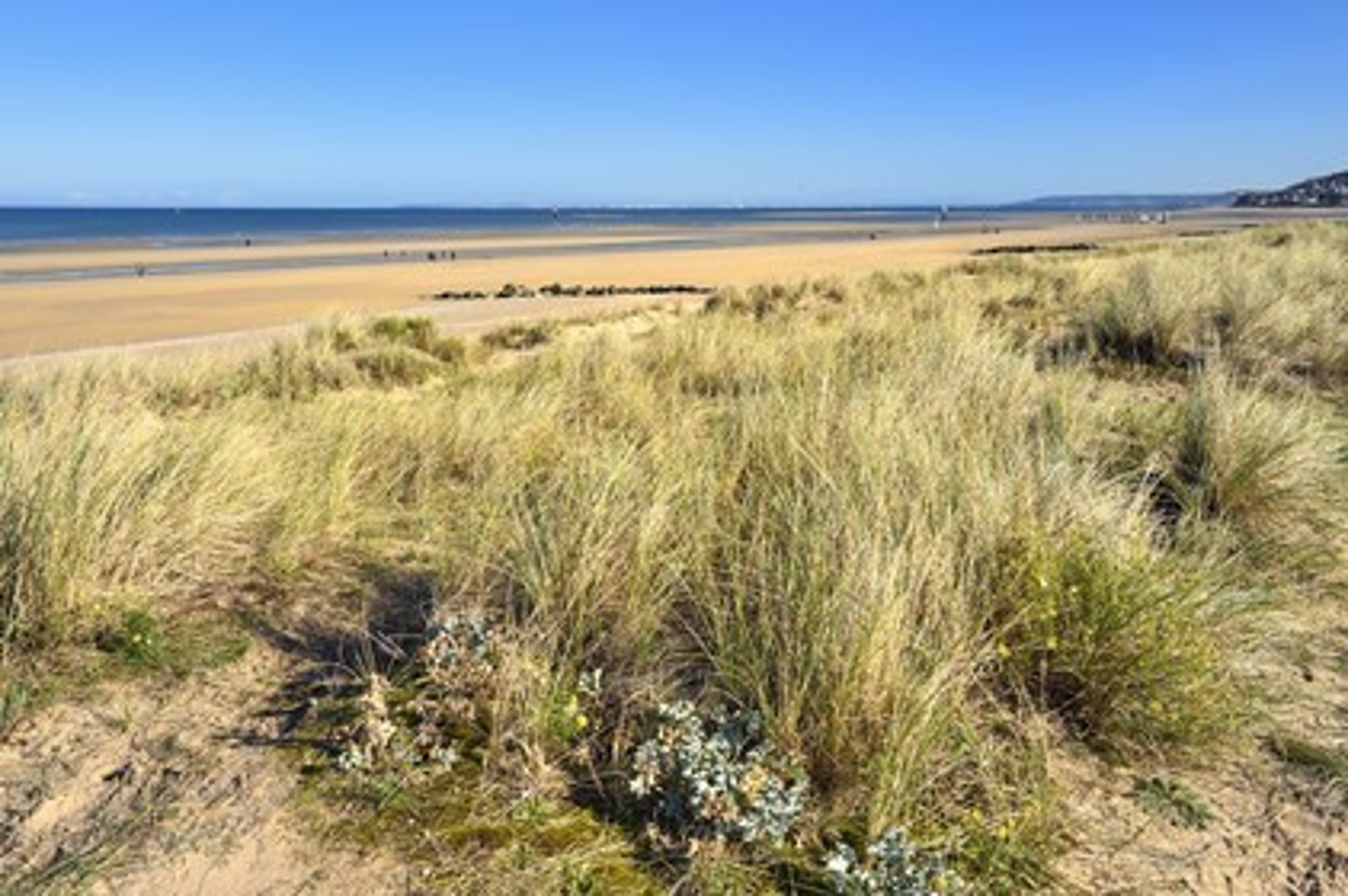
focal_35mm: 31
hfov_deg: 60.3
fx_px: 1160
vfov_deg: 42.3
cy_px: 448
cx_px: 674
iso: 200
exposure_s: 1/250
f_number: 13
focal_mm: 31
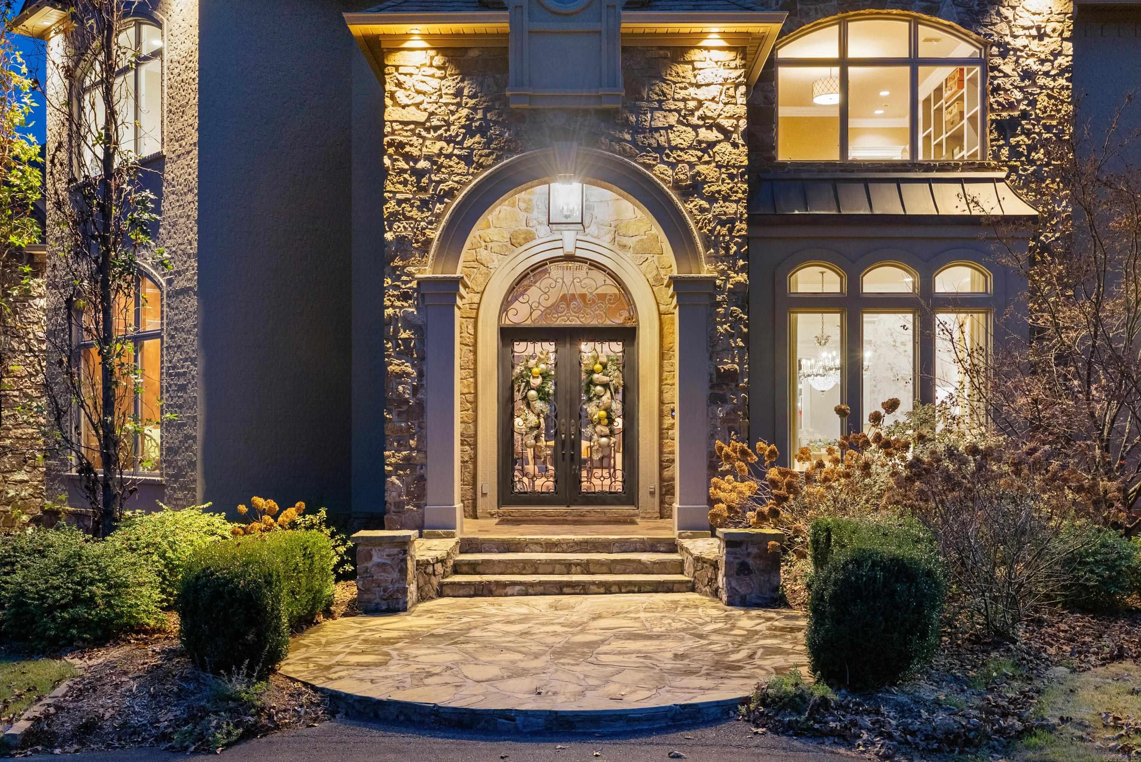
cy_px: 381
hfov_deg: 54.4
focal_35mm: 35
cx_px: 570
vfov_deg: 37.9
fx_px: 1110
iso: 640
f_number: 5.6
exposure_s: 8
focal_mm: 35
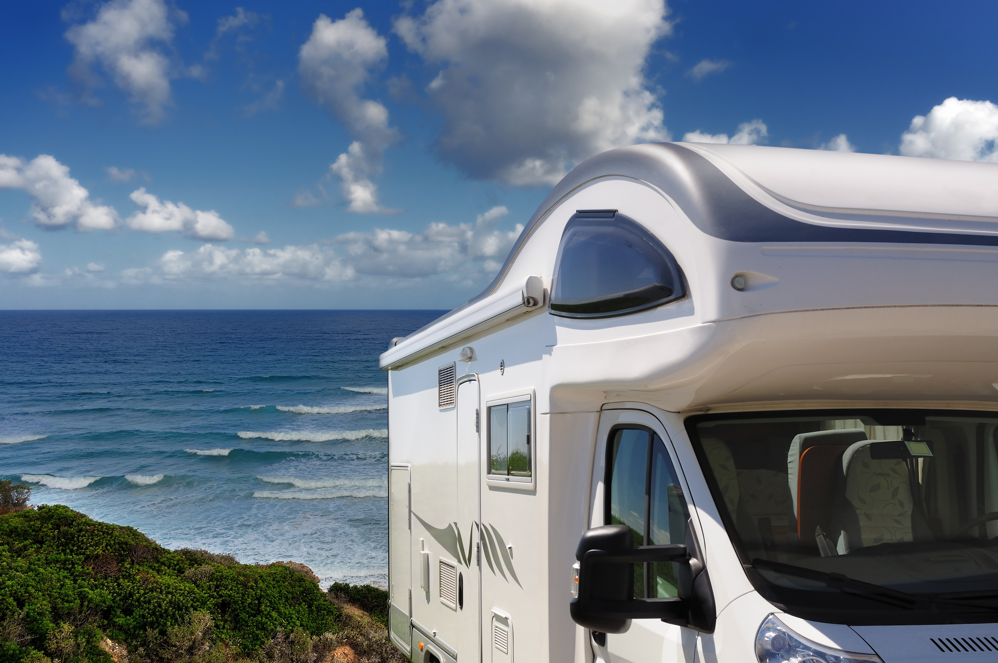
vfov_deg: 43.5
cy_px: 332
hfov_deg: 62.0
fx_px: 831
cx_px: 499
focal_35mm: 30
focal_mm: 20
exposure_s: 1/400
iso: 200
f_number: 8
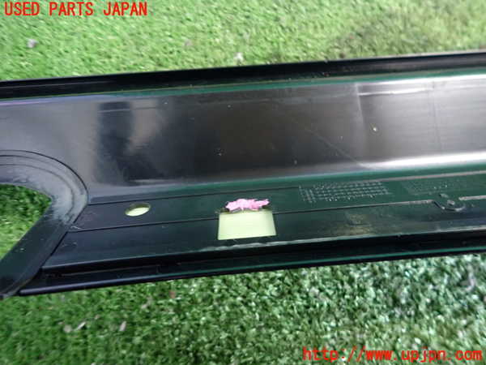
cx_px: 243
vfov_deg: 54.9
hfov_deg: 69.4
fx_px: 351
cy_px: 182
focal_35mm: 25
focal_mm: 4.5
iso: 800
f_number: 2
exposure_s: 1/25
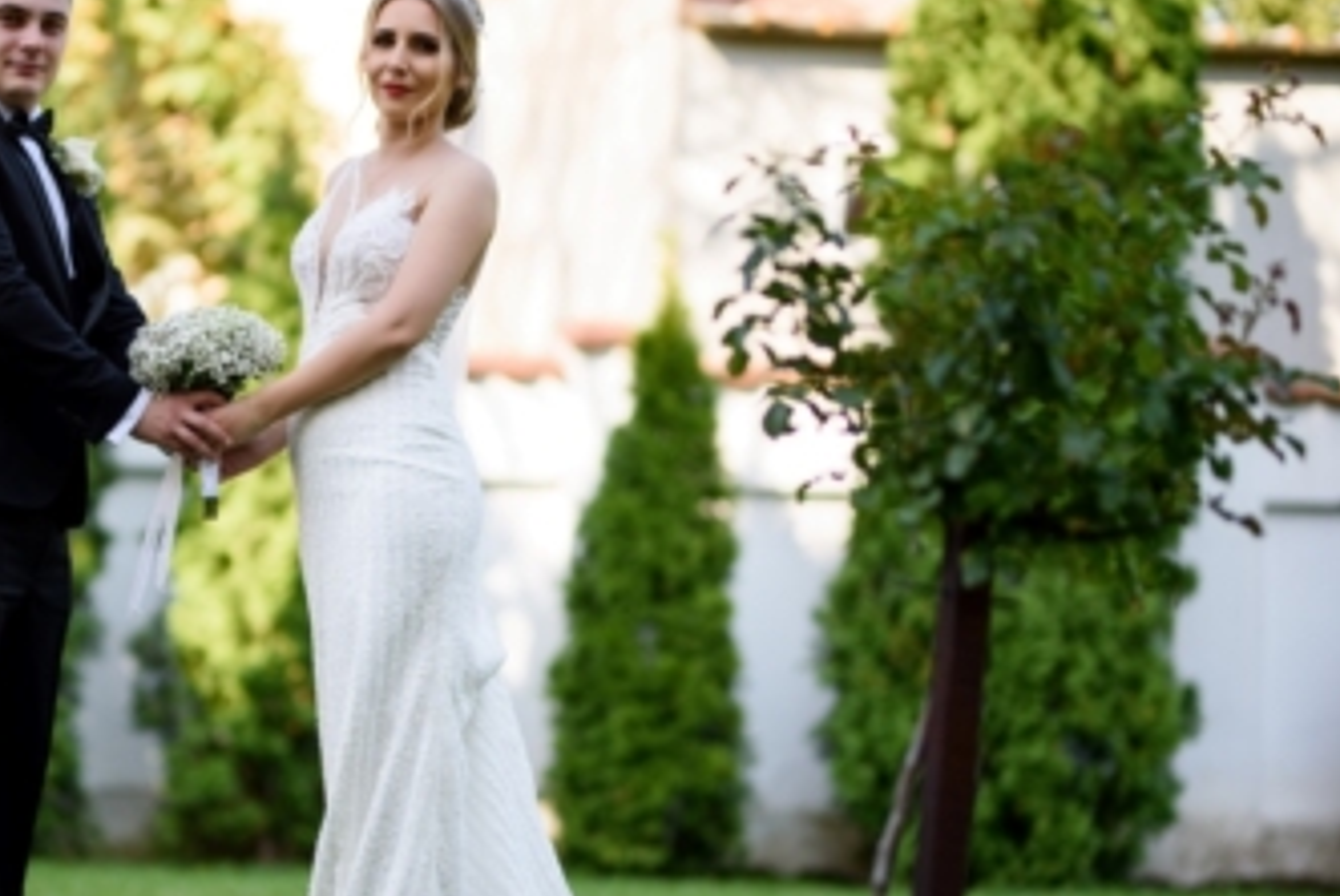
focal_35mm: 128
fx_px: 4768
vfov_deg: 10.7
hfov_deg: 15.9
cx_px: 339
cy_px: 521
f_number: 1.4
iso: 100
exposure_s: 1/1600
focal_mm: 85
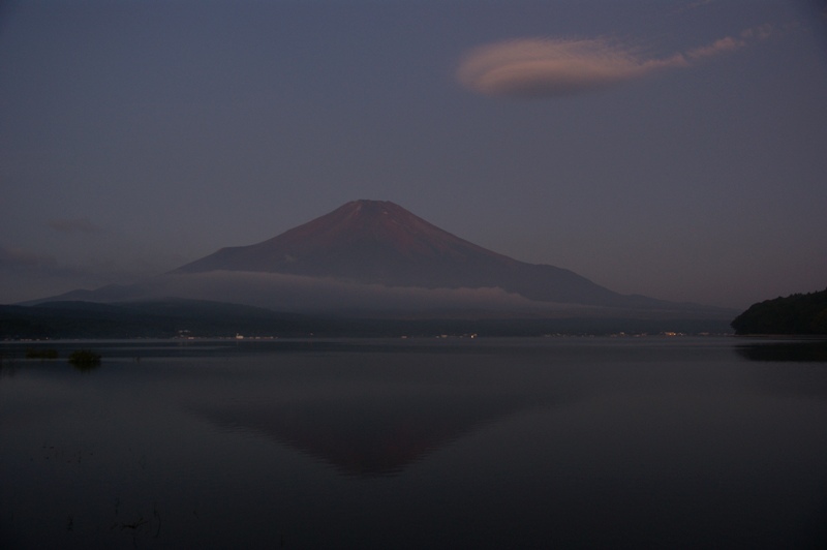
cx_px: 414
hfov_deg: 53.2
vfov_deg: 36.8
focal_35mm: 36
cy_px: 275
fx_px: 826
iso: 200
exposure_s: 1/6
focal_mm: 24
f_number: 4.5
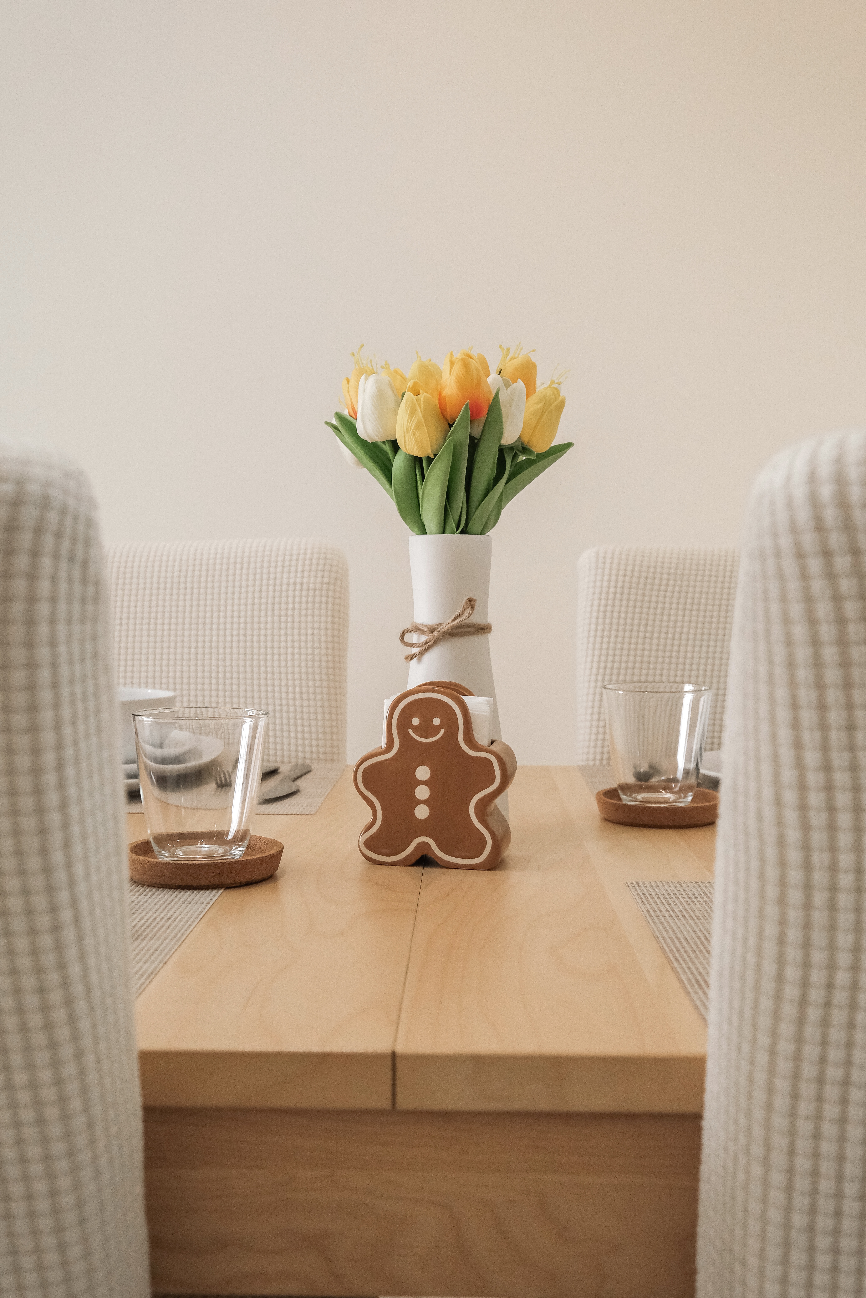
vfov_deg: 53.1
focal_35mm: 36
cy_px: 649
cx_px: 433
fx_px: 1299
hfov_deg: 36.9
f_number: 5
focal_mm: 24
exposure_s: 1/160
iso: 2500
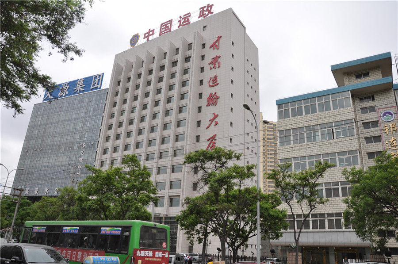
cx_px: 199
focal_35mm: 27
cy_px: 132
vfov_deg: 47.8
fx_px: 298
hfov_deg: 67.5
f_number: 5.6
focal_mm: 18
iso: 200
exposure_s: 1/200
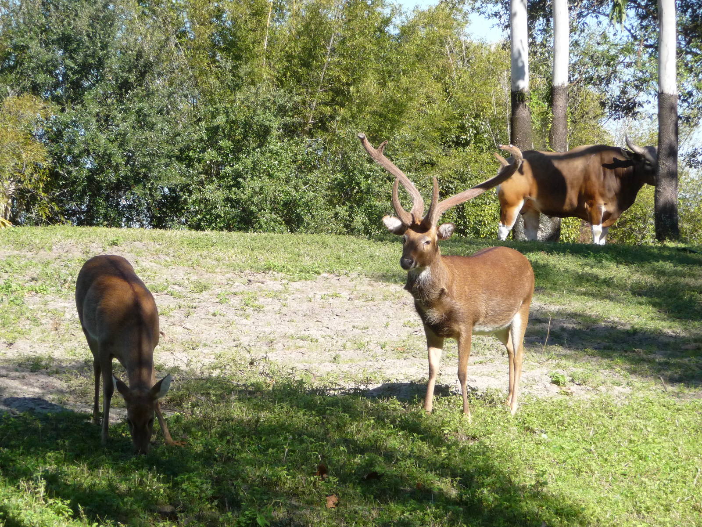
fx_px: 3610
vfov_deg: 8.3
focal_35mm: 178
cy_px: 264
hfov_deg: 11.1
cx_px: 351
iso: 200
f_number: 4.8
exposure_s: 1/500
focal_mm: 30.5
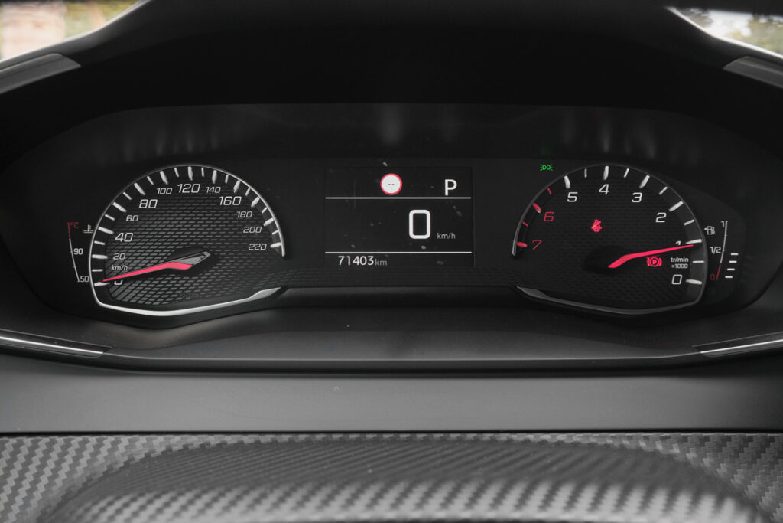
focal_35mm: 35
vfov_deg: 37.9
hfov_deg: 54.4
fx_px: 761
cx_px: 392
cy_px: 262
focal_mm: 23.5
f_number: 7.1
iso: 2000
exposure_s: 1/180
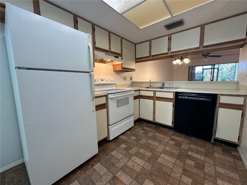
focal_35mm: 14
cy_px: 92
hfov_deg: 102.1
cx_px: 124
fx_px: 100
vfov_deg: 85.7
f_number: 2.2
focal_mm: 2.22
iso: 250
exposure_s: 1/120
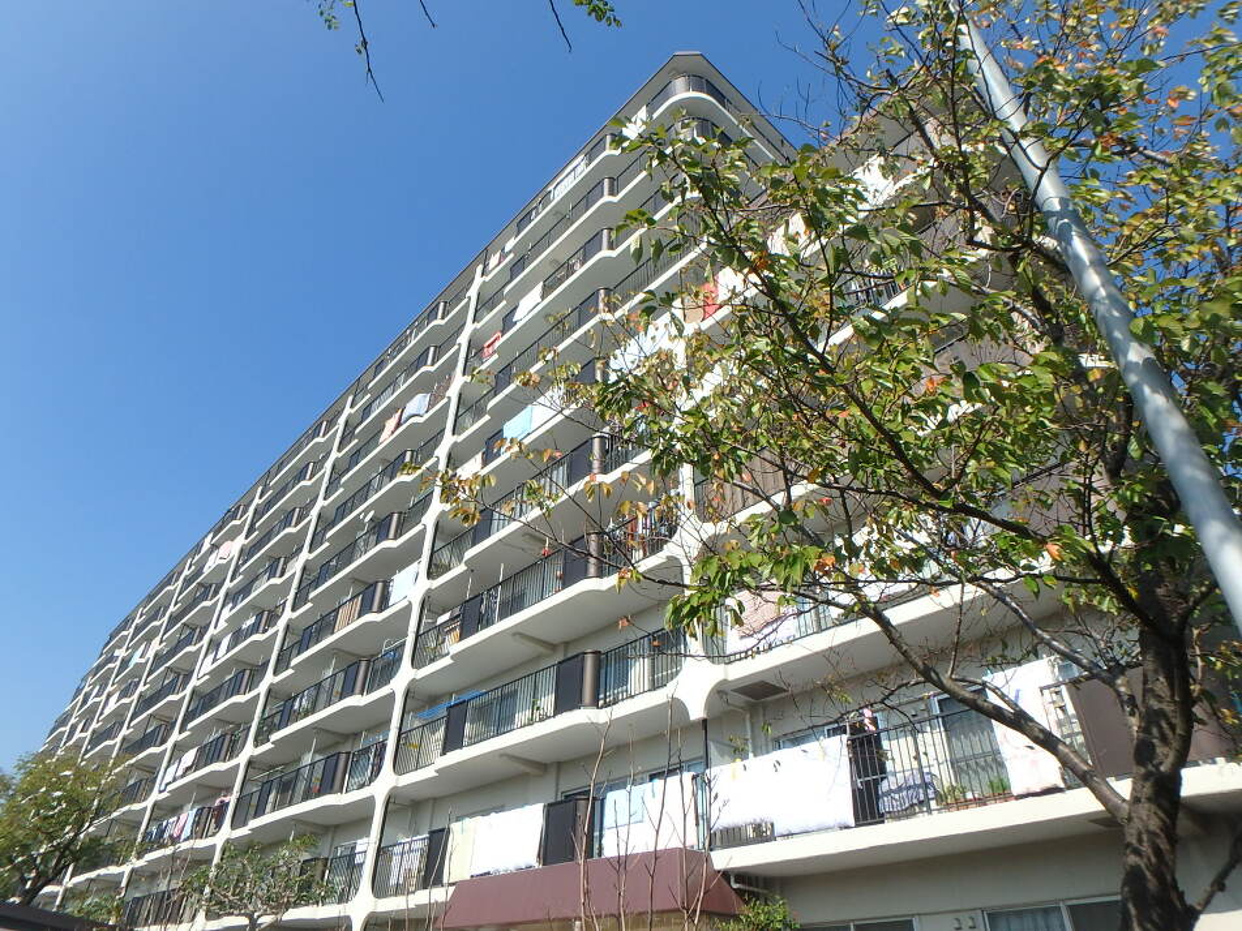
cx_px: 621
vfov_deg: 63.4
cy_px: 466
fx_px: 753
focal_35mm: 21
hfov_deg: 79.0
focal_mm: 3.7
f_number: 6
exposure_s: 1/500
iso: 125
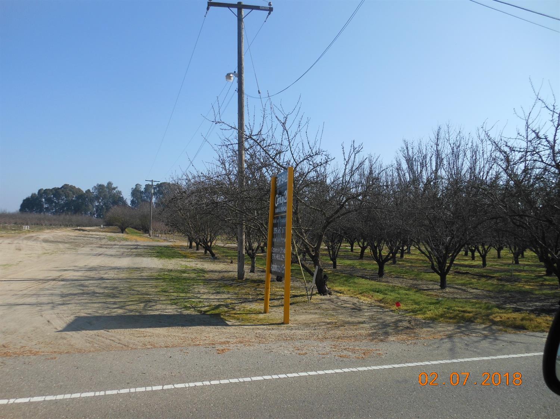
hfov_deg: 69.4
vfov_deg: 54.9
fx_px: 404
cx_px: 280
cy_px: 210
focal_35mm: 25
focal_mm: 4.5
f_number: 3.2
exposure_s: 1/1250
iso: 80
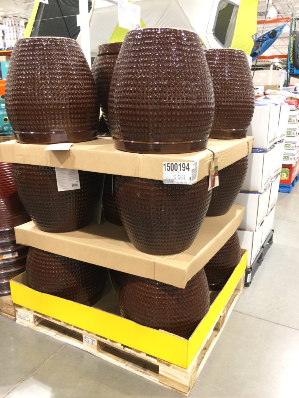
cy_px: 199
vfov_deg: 61.7
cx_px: 150
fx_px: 334
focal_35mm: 29
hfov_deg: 48.2
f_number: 2.2
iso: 200
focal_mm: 4.15
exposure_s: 1/33
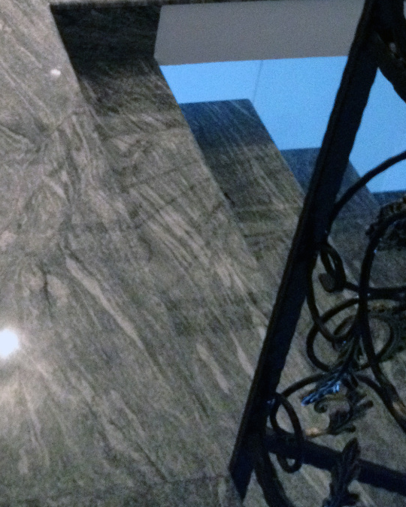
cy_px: 56
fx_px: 1217
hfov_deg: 18.4
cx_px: -19
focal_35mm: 81
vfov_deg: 23.0
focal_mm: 4.28
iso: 500
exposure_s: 1/15
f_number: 2.4
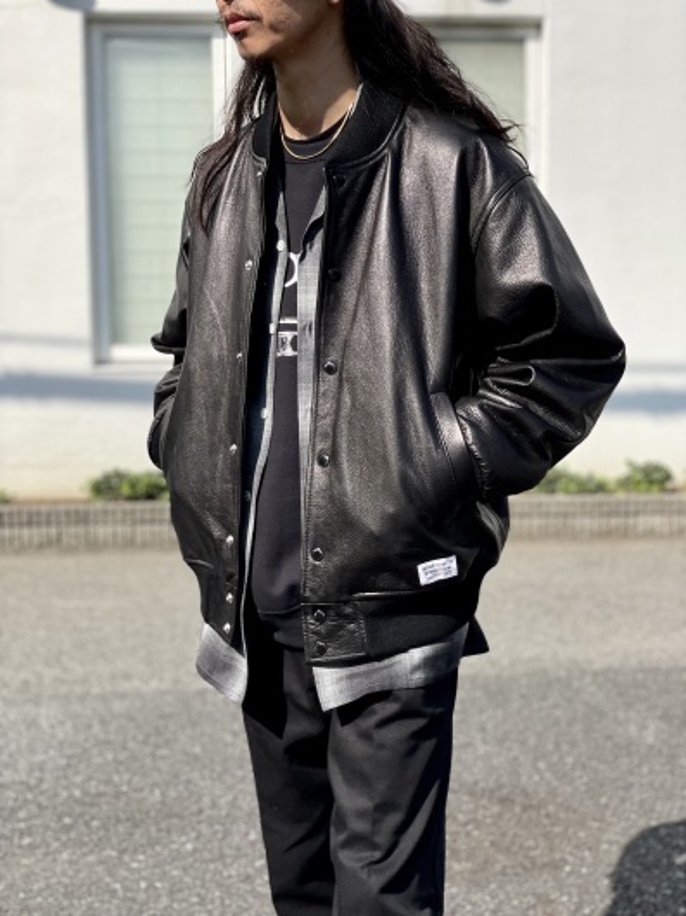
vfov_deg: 36.8
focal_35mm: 52
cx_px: 343
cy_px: 458
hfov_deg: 28.0
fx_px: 1375
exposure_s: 1/1712
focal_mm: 6
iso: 32
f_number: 2
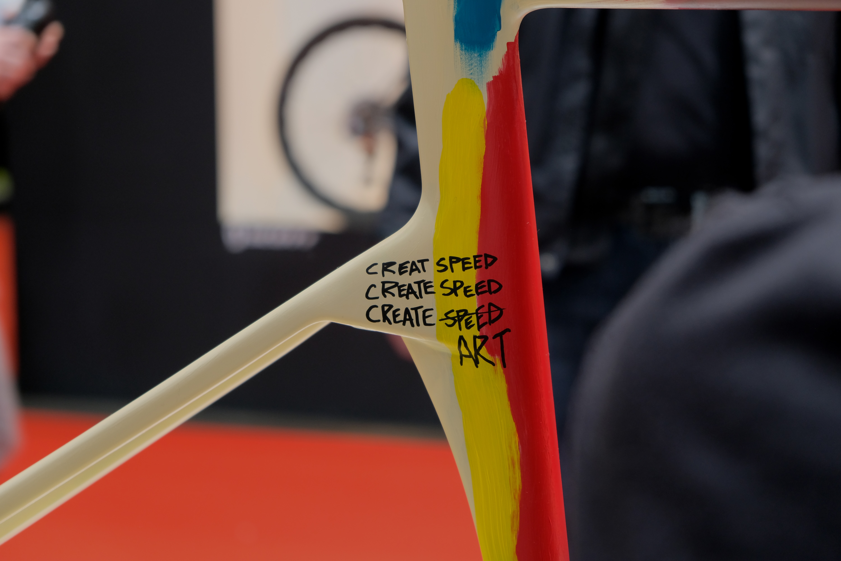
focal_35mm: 79
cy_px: 280
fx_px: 1845
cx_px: 420
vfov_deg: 17.3
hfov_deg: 25.7
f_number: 4
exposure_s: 1/45
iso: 800
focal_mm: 52.7
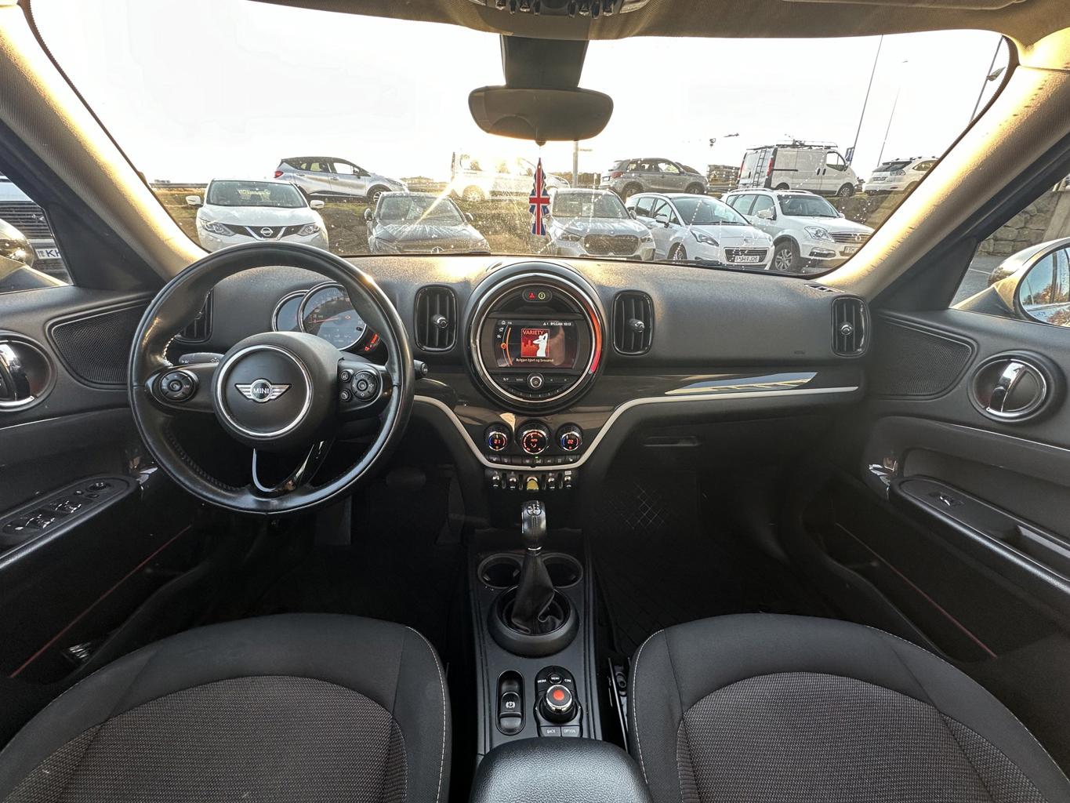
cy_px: 402
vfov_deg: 85.7
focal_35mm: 14
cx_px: 535
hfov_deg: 102.1
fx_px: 433
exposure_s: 1/99
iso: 50
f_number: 2.2
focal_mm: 2.22
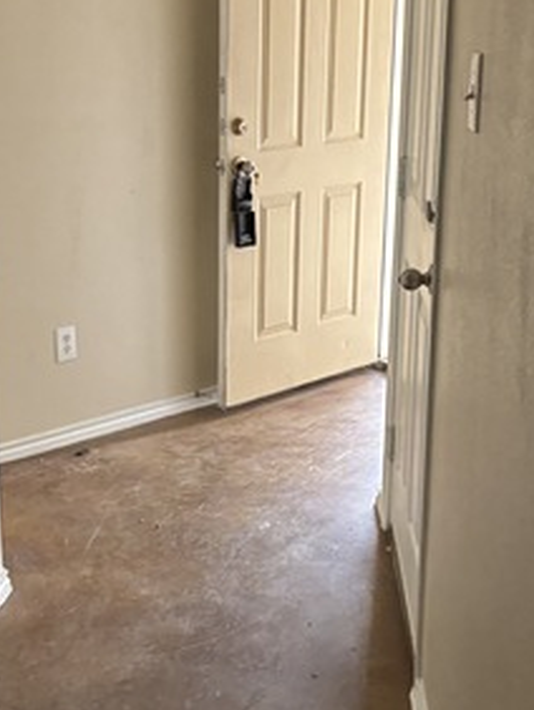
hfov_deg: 24.8
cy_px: 337
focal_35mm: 59
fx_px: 1212
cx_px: 222
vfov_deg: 32.7
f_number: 1.6
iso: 320
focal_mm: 5.96
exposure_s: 1/60
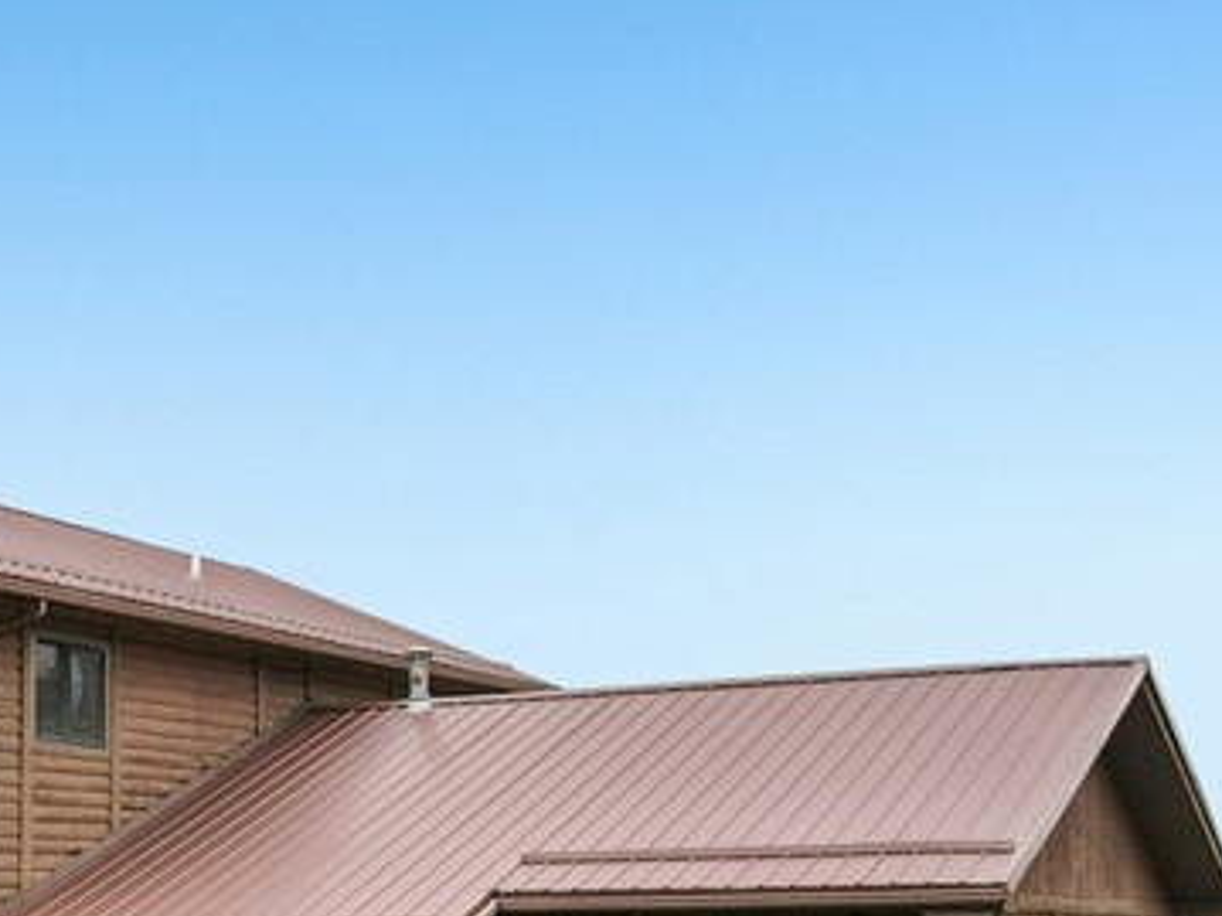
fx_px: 2259
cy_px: 812
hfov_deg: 28.7
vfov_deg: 22.4
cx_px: 51
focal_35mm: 64
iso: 100
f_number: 2.8
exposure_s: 1/1600
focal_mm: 8.4
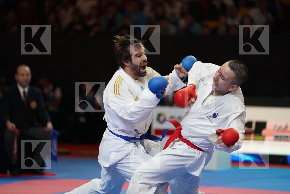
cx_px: 145
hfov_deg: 12.0
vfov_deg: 8.0
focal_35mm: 171
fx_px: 1377
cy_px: 97
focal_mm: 171
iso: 5000
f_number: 2.8
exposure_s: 1/1000
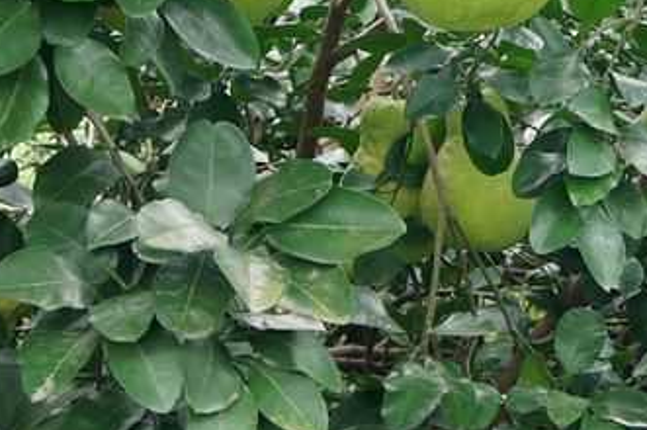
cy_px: 97
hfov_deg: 18.3
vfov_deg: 12.3
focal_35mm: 111
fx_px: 1994
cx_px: 496
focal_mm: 35
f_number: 6.3
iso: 200
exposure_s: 1/50
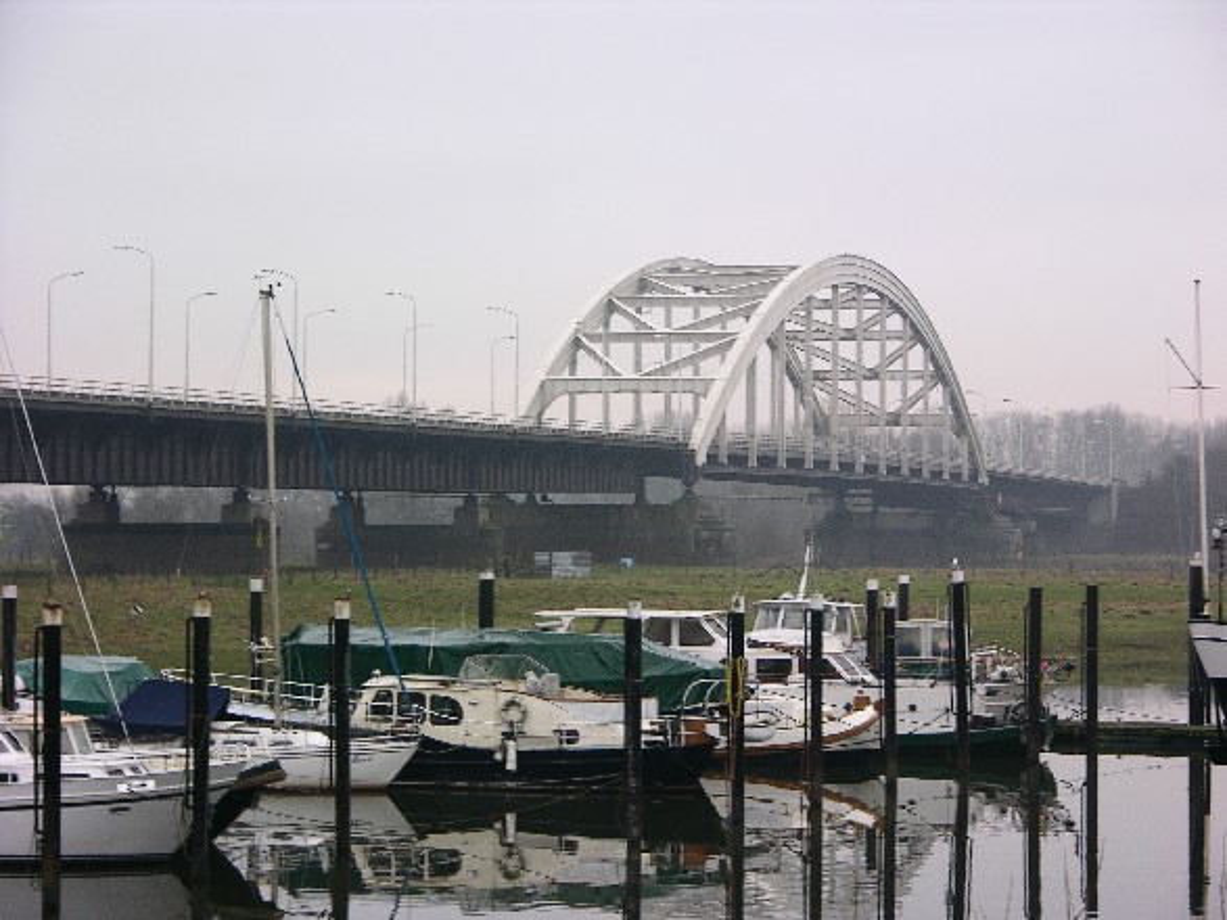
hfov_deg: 16.4
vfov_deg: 12.3
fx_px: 4253
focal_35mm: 120
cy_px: 460
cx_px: 614
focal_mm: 29.5
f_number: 3.7
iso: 50
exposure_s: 1/14.9
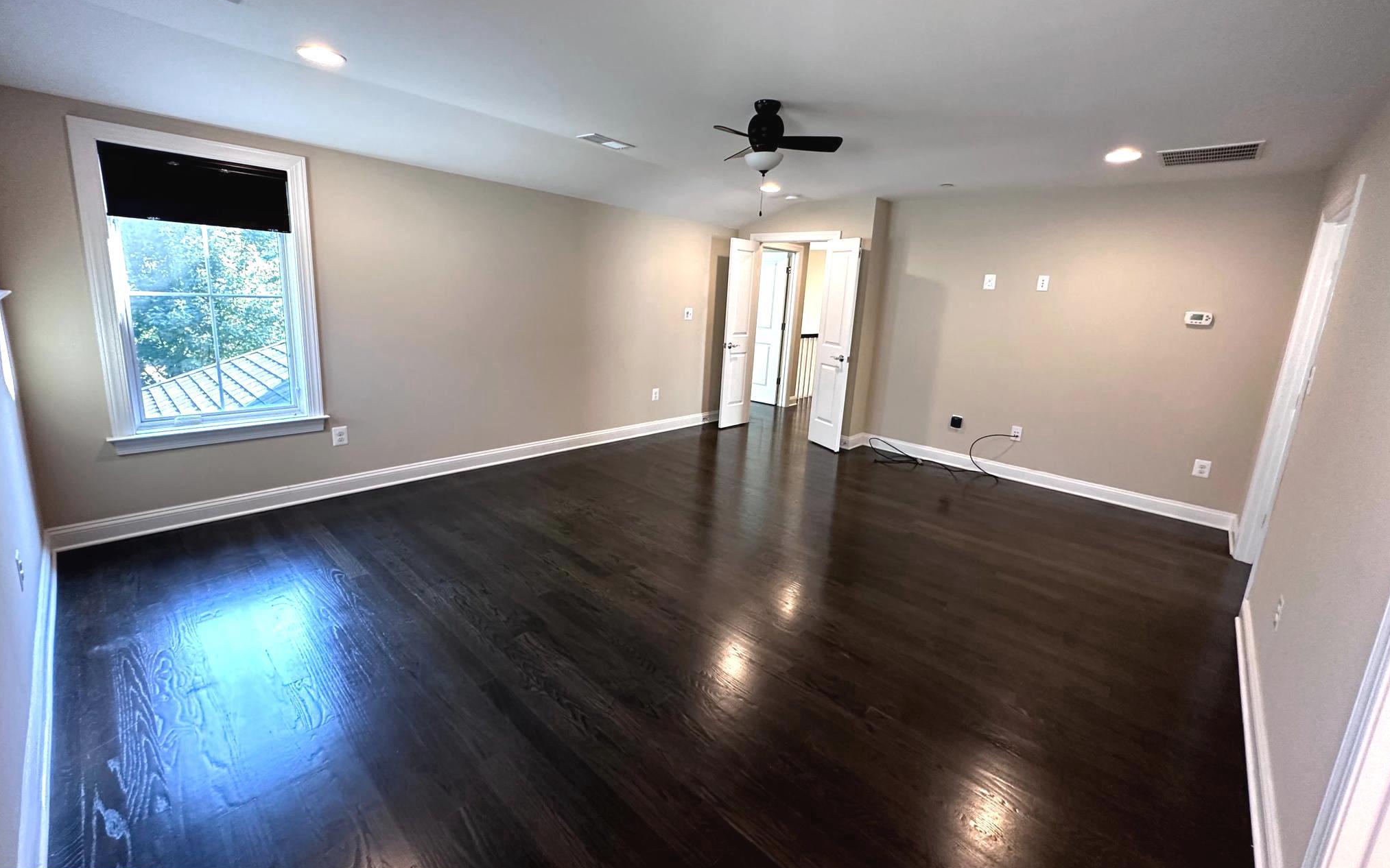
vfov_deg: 74.7
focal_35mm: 15
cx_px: 690
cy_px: 401
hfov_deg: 101.5
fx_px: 568
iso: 200
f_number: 2.2
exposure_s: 1/60
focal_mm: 2.22
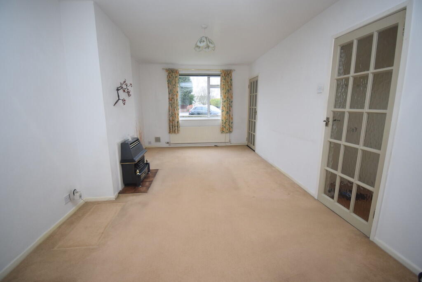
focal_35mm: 15
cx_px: 211
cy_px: 141
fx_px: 176
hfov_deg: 100.4
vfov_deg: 77.3
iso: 640
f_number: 4.5
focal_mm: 10
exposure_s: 1/60
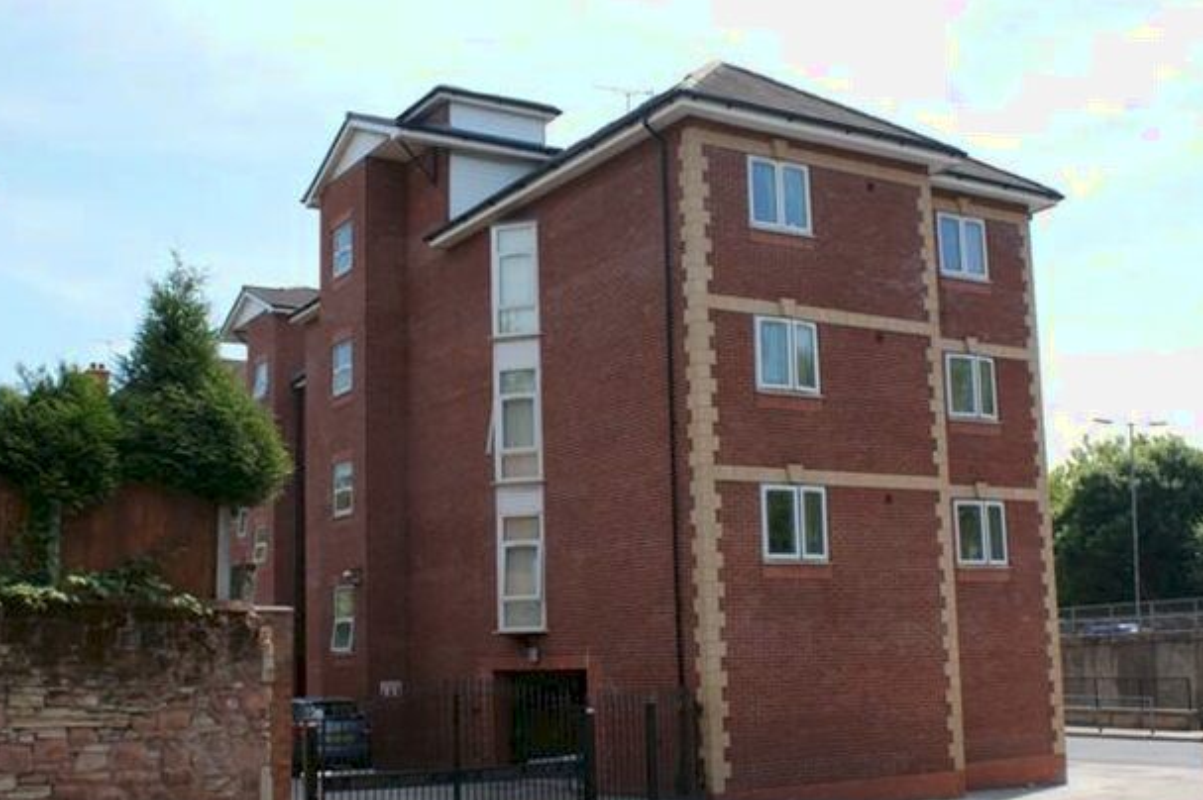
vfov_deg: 29.8
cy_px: 428
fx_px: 1503
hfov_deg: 43.6
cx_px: 638
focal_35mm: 45
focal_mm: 26
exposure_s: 1/80
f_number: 10
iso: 100
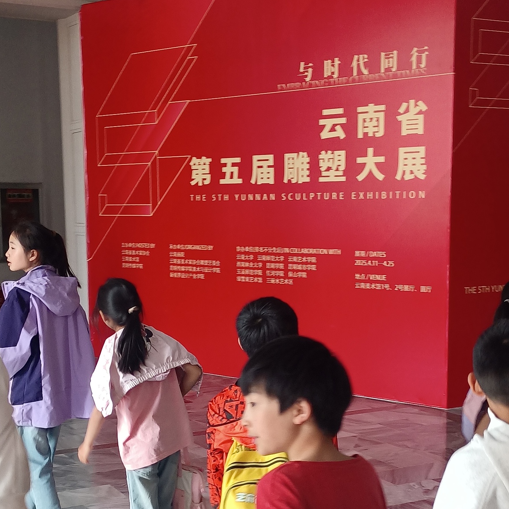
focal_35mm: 60
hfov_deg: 28.6
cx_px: 264
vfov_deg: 28.4
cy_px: 339
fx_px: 998
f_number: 1.8
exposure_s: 1/33.3
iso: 311
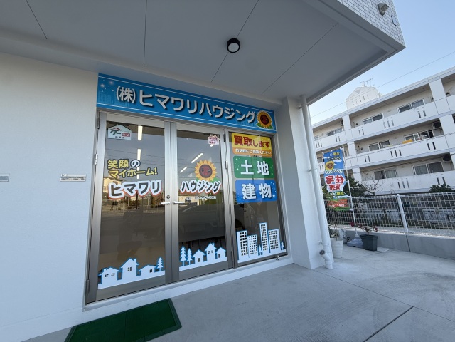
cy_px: 171
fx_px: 184
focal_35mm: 14
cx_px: 228
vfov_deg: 85.7
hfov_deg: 102.1
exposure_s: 1/445
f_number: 2.2
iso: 64
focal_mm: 2.22
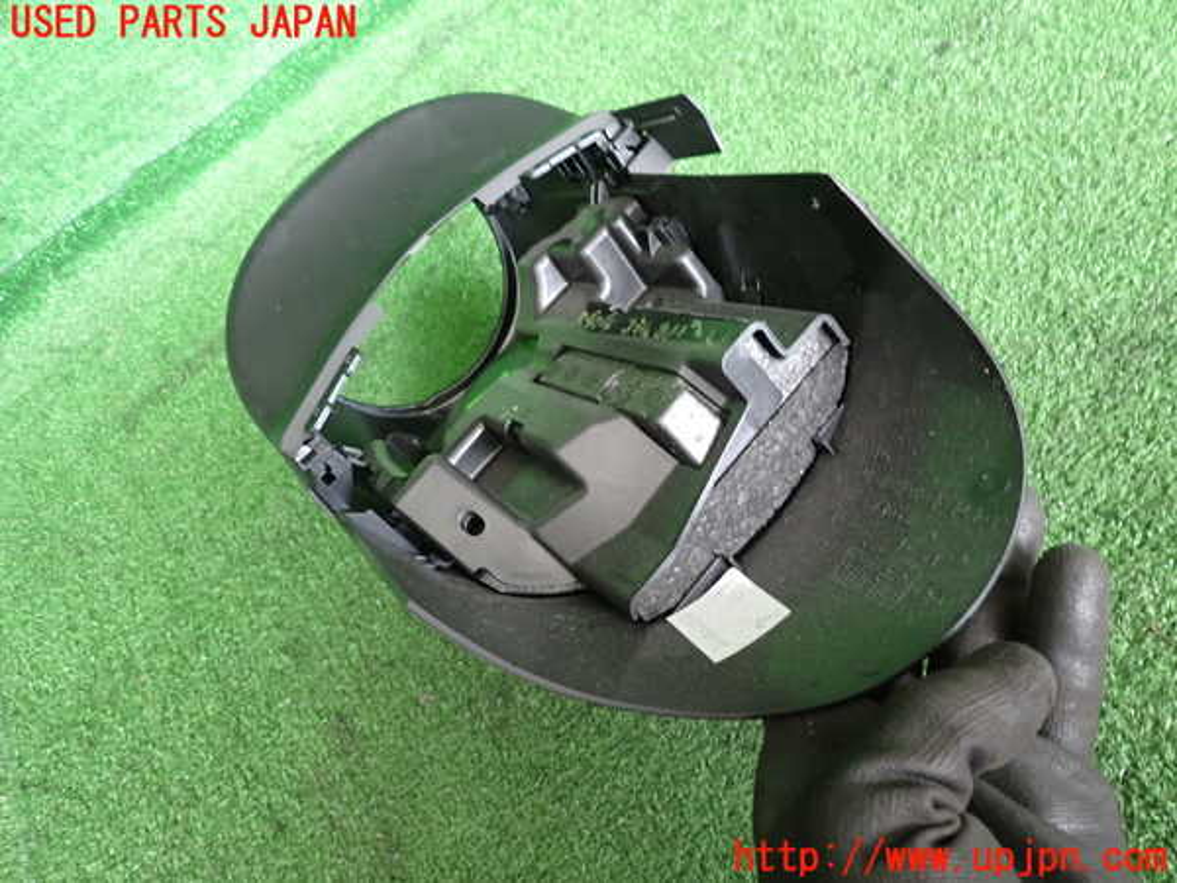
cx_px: 588
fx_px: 850
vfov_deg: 54.9
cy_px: 442
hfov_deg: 69.4
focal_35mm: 25
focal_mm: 4.5
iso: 400
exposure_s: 1/30
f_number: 2
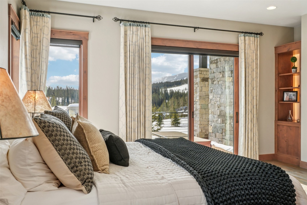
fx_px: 256
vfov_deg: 43.6
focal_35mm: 30
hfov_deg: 61.9
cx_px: 154
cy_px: 102
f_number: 8
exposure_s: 1/200
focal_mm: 20
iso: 100
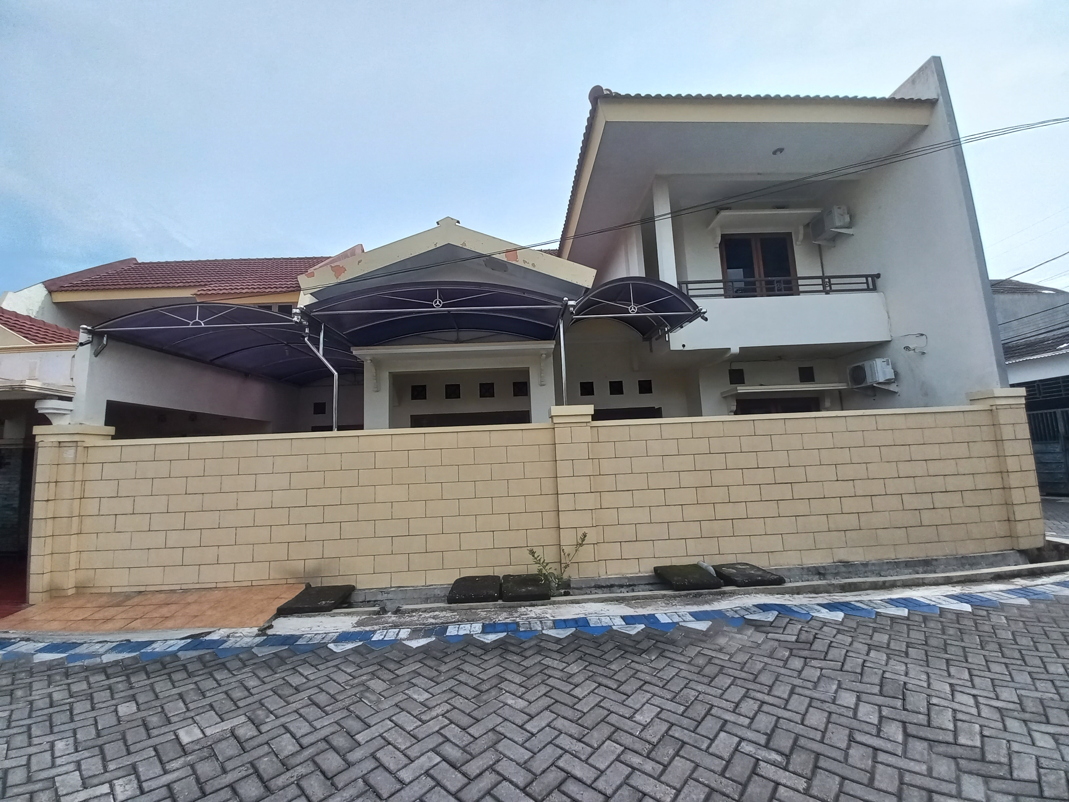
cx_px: 534
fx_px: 401
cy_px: 401
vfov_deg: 89.9
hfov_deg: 106.2
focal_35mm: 13
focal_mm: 1.42
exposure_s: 1/870
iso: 40
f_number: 2.2
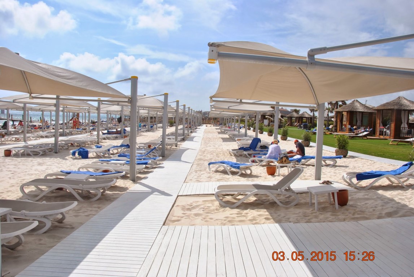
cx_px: 207
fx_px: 311
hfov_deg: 67.3
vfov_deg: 48.1
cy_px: 138
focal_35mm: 27
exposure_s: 1/400
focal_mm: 18
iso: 100
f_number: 10
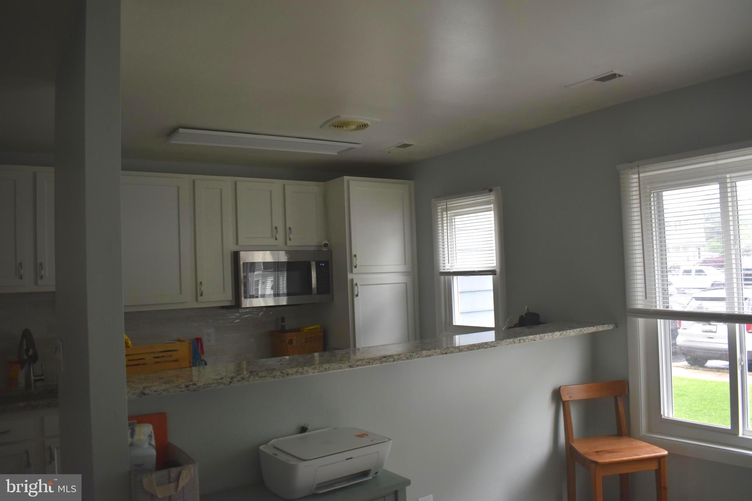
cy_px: 250
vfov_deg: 47.9
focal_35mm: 27
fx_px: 564
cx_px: 376
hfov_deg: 67.4
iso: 800
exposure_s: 1/250
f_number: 3.5
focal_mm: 18
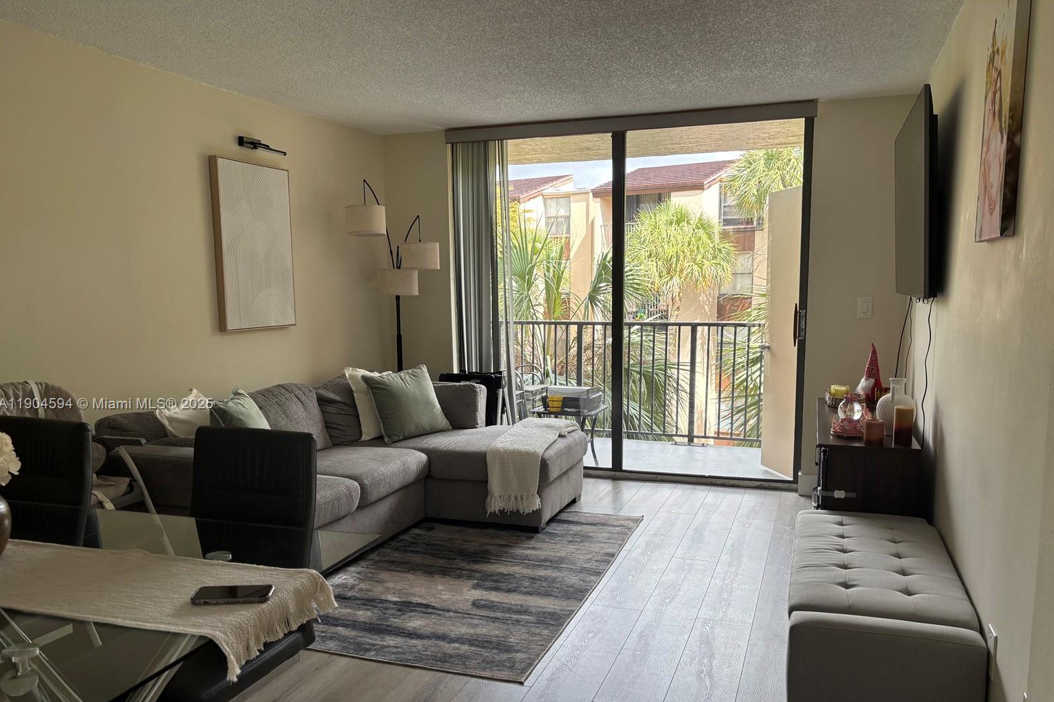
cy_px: 405
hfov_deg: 65.5
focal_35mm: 28
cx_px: 541
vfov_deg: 46.2
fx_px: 820
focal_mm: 5.96
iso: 40
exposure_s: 1/223
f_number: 1.6
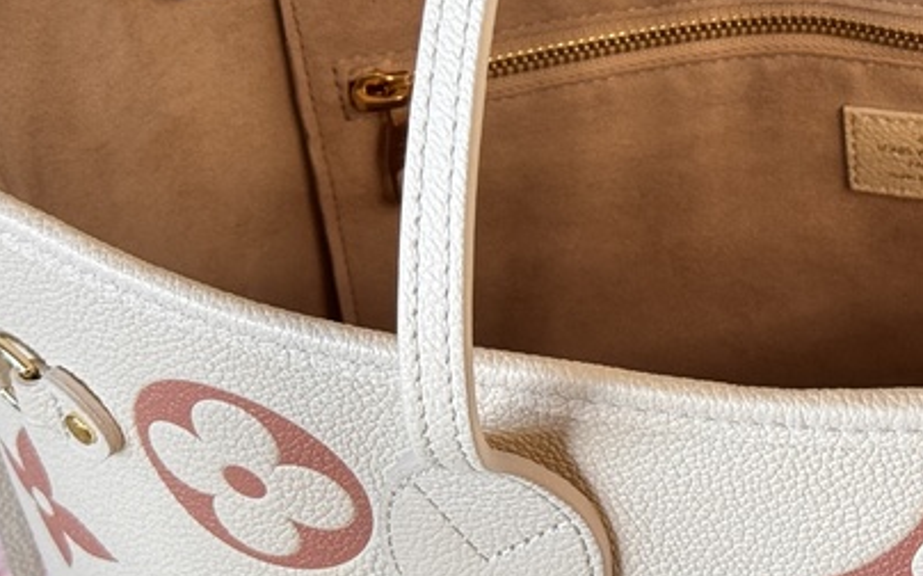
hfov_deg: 16.1
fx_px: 3193
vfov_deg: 10.2
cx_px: 925
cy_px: -103
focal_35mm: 127
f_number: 1.78
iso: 125
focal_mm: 6.76
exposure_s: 1/53
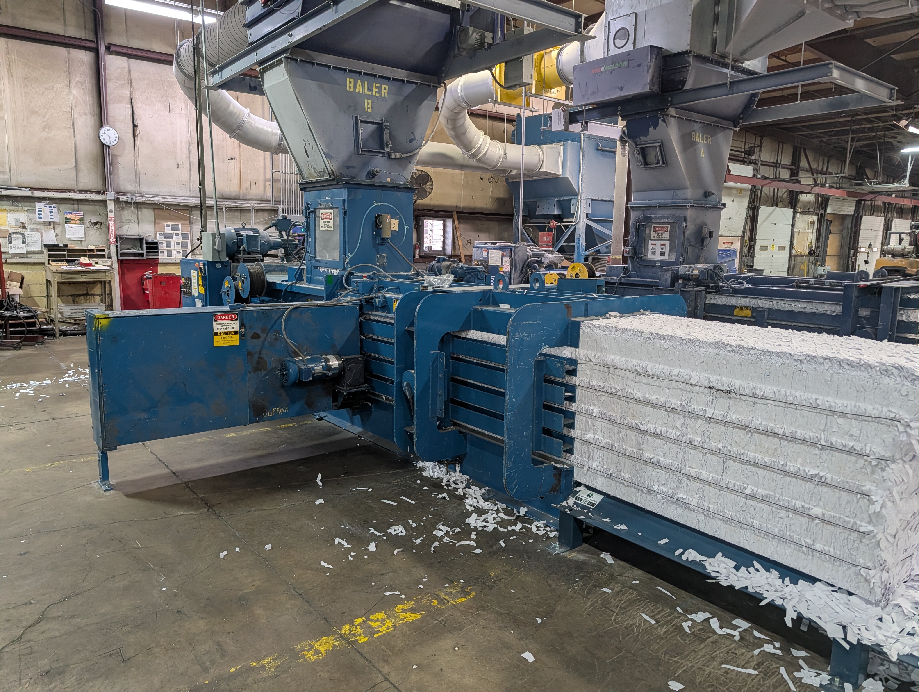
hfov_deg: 71.5
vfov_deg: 56.9
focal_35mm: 24
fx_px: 638
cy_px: 346
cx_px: 460
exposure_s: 1/120
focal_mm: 6.9
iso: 379
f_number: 1.68
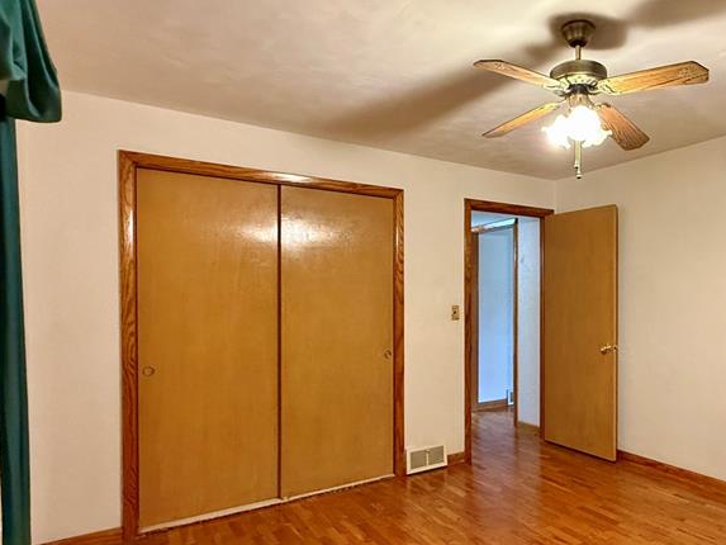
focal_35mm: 25
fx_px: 524
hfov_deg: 65.6
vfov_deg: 54.8
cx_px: 535
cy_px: 303
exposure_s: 1/60
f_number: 2.2
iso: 640
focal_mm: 2.22
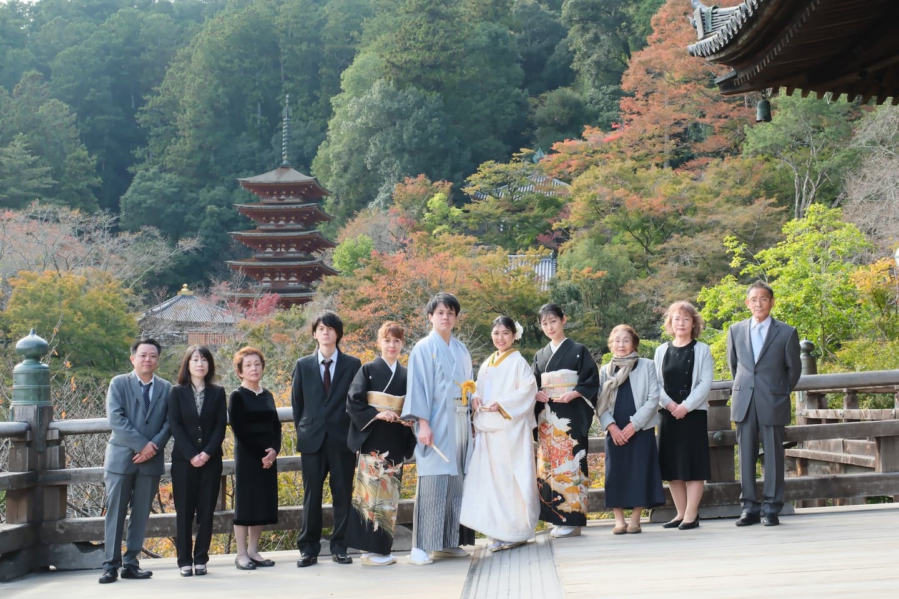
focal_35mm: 47
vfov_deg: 28.6
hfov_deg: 41.9
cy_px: 300
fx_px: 1174
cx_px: 450
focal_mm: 31
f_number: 7.1
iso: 800
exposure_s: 1/200
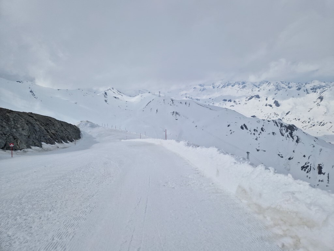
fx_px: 222
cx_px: 167
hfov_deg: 73.9
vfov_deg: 58.9
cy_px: 126
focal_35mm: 23
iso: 50
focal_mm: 5.4
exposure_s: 1/5184
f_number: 1.8
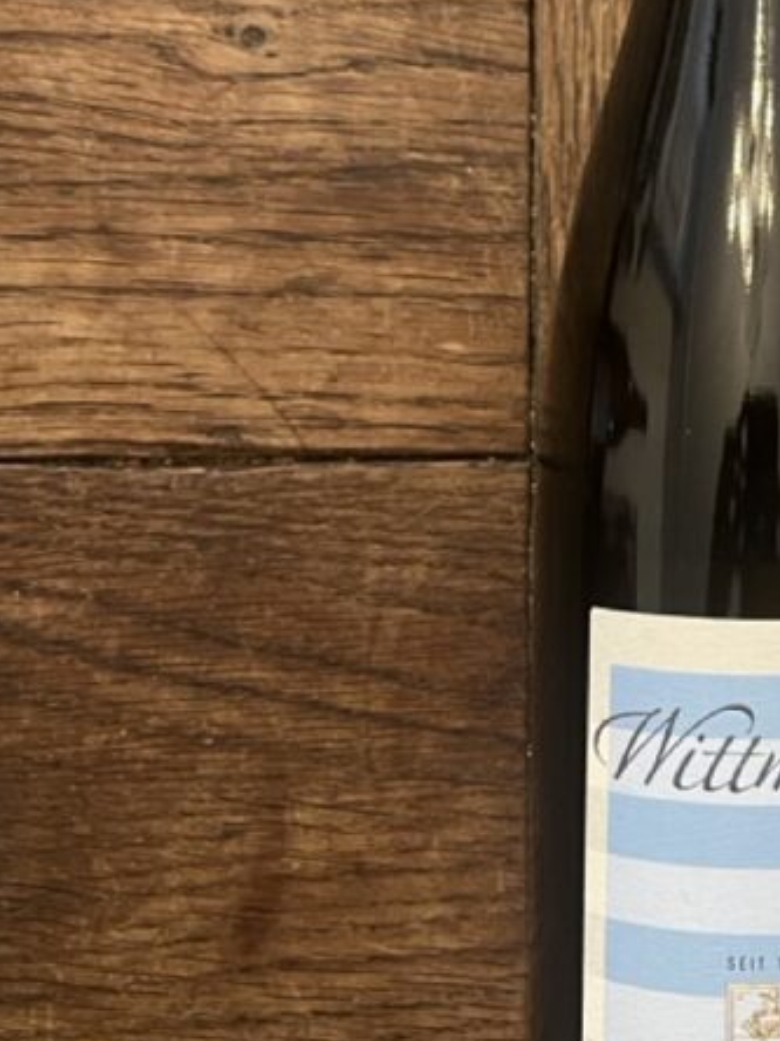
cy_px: 251
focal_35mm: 60
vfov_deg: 31.6
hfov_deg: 23.4
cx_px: 787
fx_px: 1803
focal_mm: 5.1
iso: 500
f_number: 1.6
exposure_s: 1/50
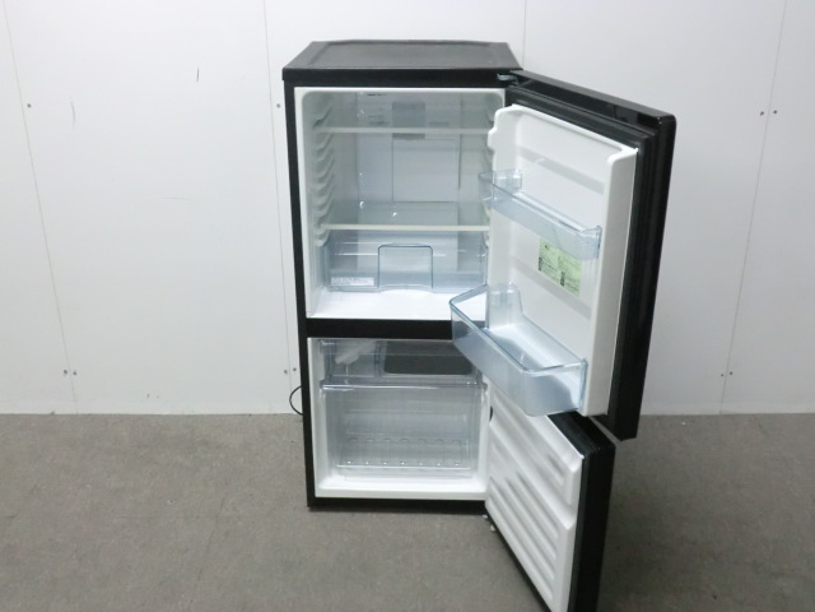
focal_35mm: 38
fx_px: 895
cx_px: 408
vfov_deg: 37.7
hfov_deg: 49.0
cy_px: 306
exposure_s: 1/50
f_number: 3.9
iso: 800
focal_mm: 6.9
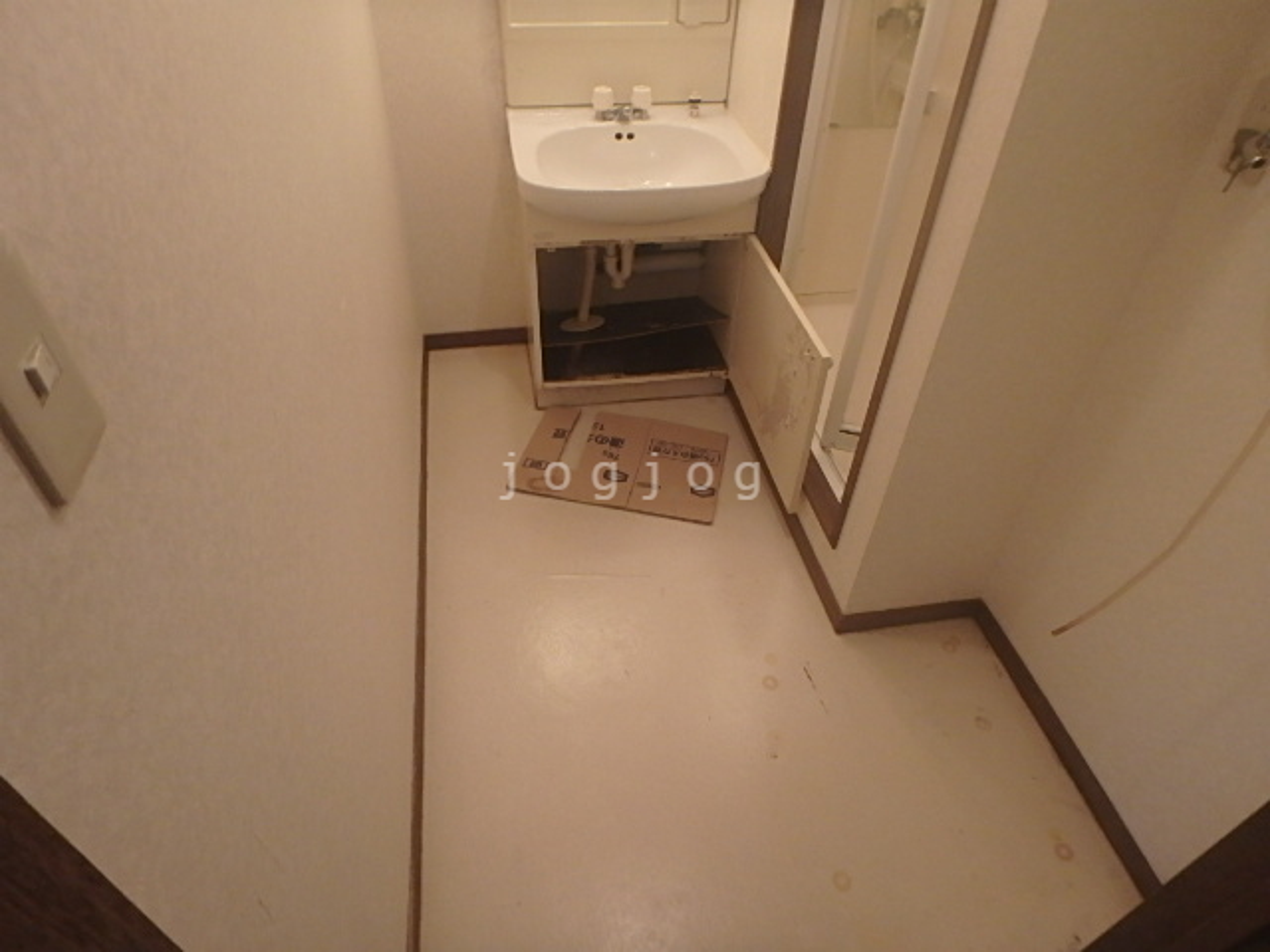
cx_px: 635
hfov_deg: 79.0
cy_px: 476
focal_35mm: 21
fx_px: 770
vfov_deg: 63.4
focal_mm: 3.7
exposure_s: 1/30
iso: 400
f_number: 3.5
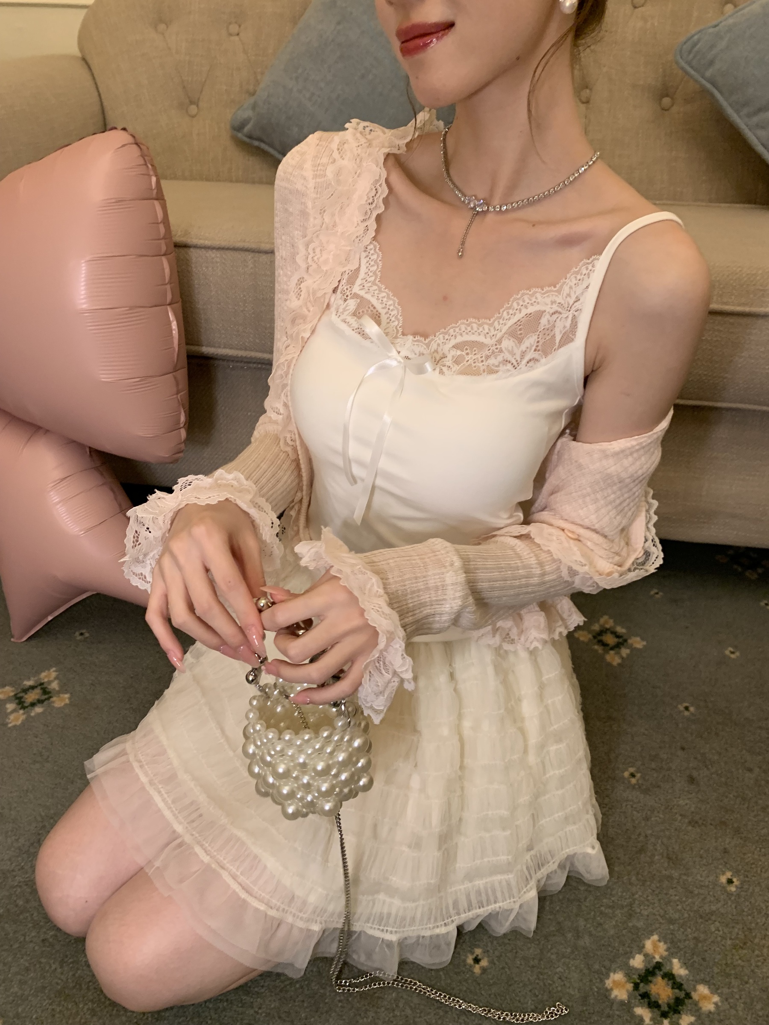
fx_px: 770
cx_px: 384
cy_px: 512
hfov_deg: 53.1
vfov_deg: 67.3
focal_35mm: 26
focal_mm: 4.25
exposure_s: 1/50
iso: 160
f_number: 1.8
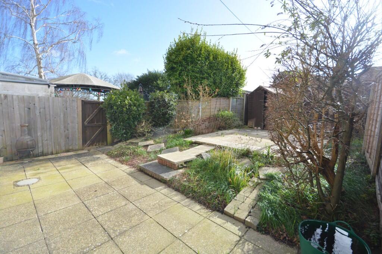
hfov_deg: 100.4
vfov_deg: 77.3
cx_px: 191
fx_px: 159
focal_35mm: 15
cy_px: 127
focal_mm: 10
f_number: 8
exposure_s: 1/400
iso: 400
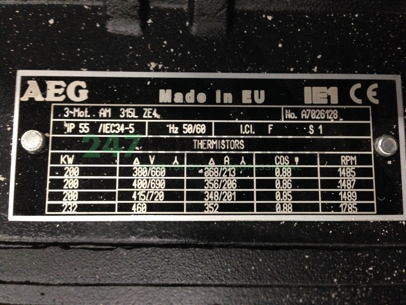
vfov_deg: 42.9
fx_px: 387
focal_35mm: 33
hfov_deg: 55.4
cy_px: 152
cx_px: 203
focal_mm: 4.12
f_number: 2.4
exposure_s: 1/15
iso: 500
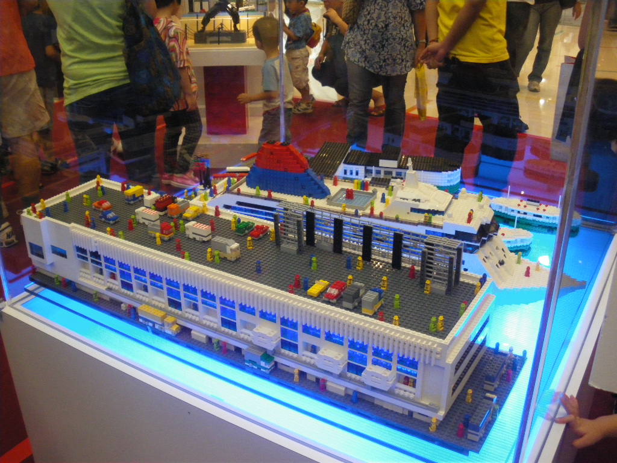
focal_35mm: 36
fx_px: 642
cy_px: 232
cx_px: 308
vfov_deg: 39.7
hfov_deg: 51.4
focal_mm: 6.3
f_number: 3.5
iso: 400
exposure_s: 1/60
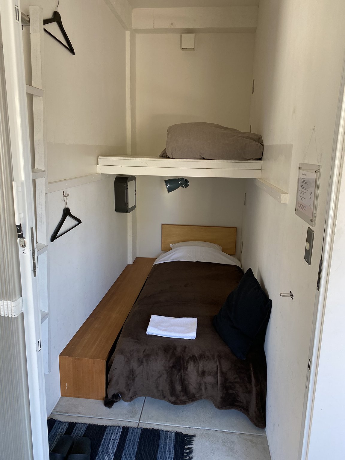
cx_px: 172
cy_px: 230
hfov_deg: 53.1
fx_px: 346
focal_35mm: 26
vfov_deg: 67.3
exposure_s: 1/110
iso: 125
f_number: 1.8
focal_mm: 4.25
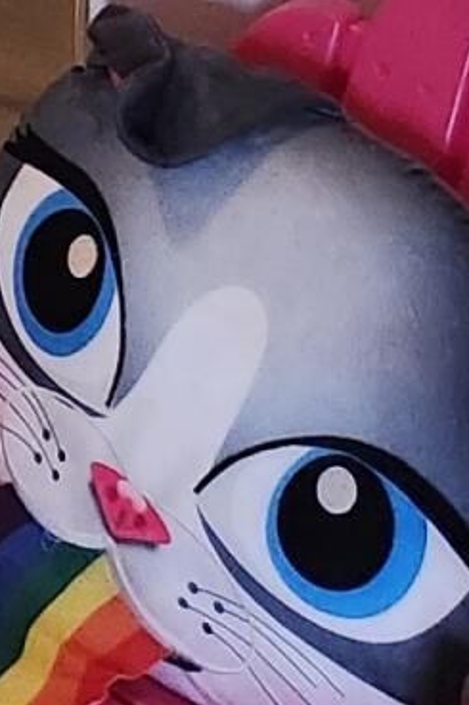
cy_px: -1400
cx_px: -1514
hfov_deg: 5.8
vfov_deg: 8.7
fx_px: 3814
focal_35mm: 195
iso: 250
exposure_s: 1/120
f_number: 1.8
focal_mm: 5.4
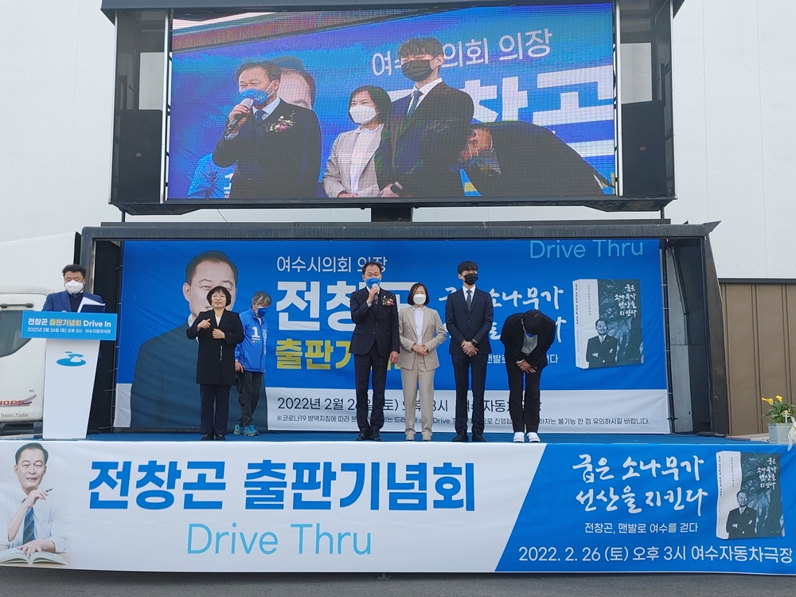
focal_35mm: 33
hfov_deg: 55.4
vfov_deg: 42.9
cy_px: 298
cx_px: 398
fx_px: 759
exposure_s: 1/435
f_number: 1.8
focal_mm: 4.81
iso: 50
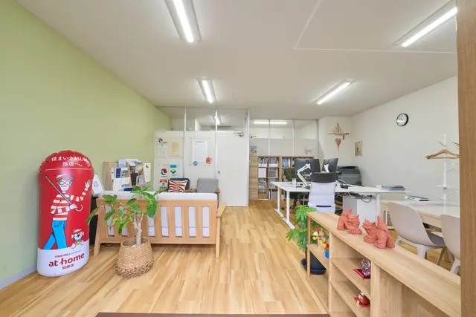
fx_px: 185
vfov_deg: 81.2
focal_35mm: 14
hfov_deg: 104.2
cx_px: 238
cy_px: 158
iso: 160
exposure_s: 1/3
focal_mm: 14
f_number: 13
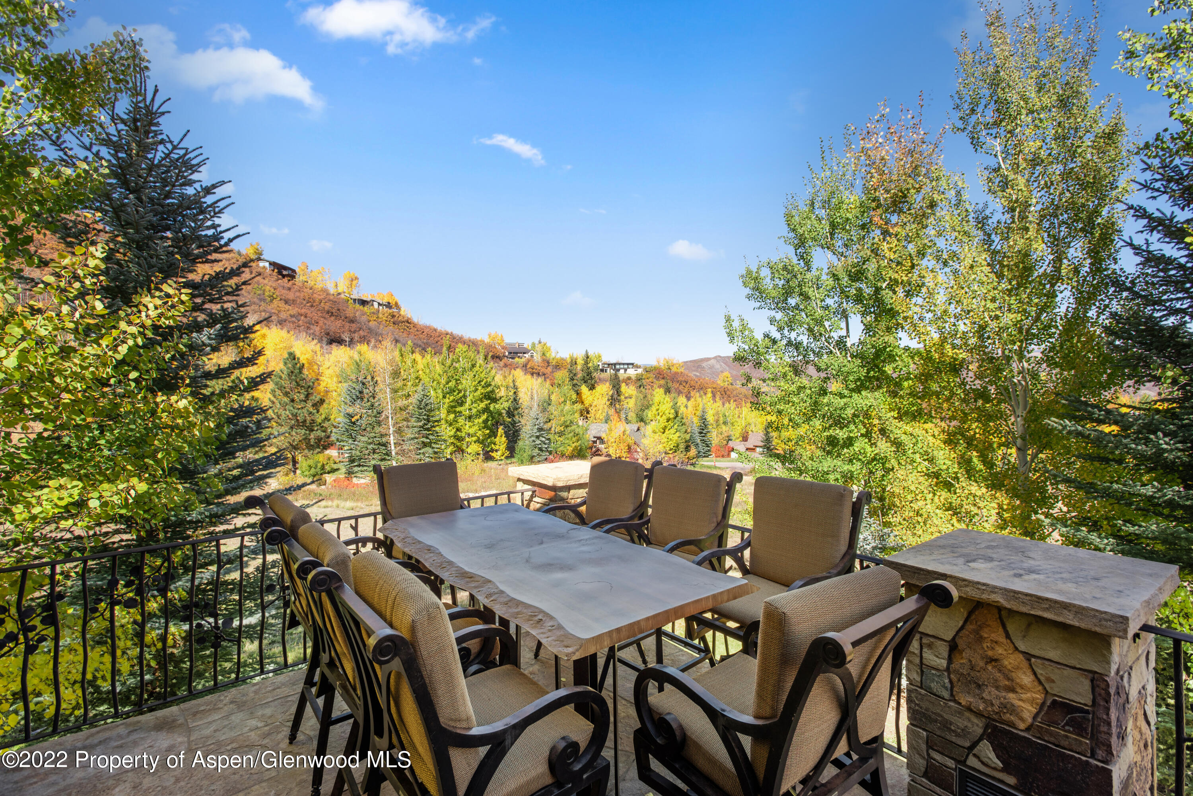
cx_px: 596
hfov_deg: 93.3
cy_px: 398
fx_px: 563
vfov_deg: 70.5
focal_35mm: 17
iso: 100
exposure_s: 1/60
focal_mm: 17
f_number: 7.1
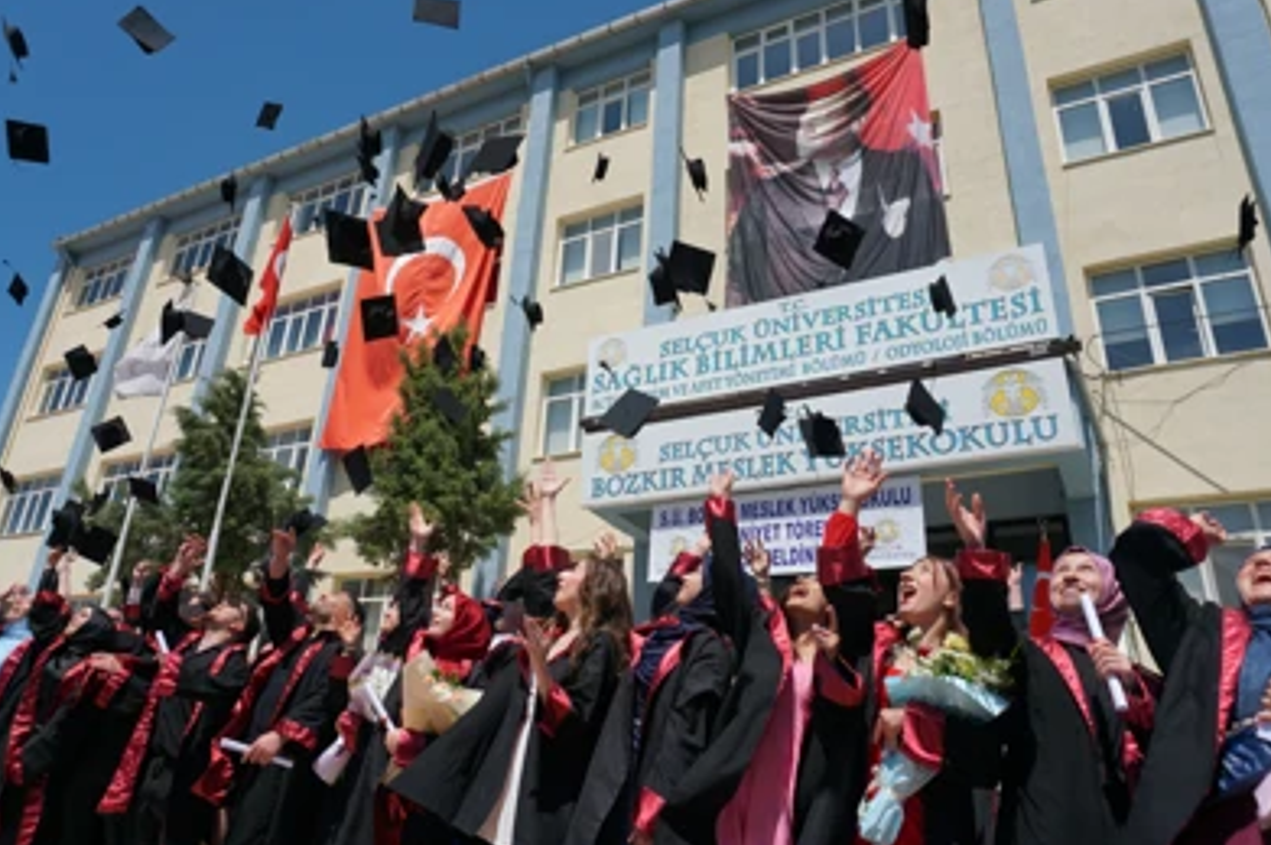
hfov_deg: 67.2
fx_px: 952
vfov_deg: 47.8
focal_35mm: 27
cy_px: 379
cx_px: 569
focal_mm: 16
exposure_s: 1/800
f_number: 5.6
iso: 100
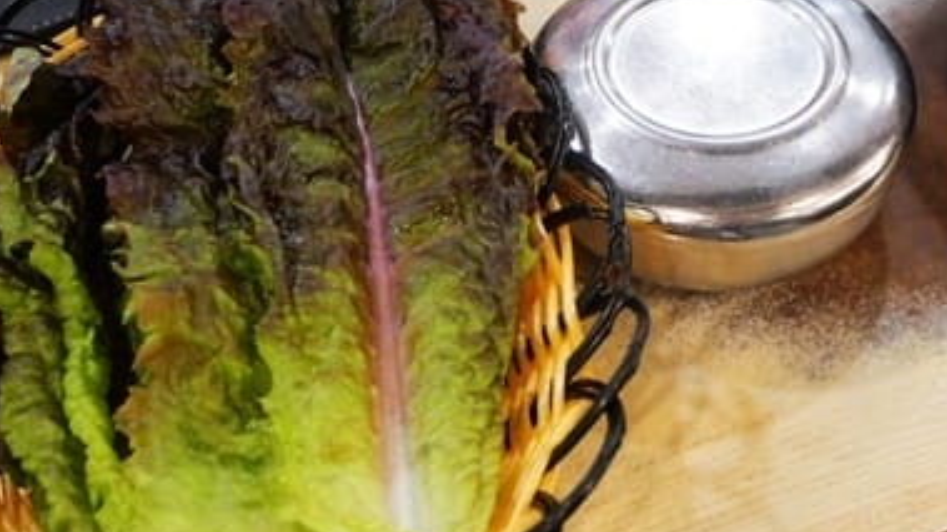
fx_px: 1155
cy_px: 50
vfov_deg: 25.1
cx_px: 706
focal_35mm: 46
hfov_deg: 43.2
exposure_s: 1/60
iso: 2000
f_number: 3.5
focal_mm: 12
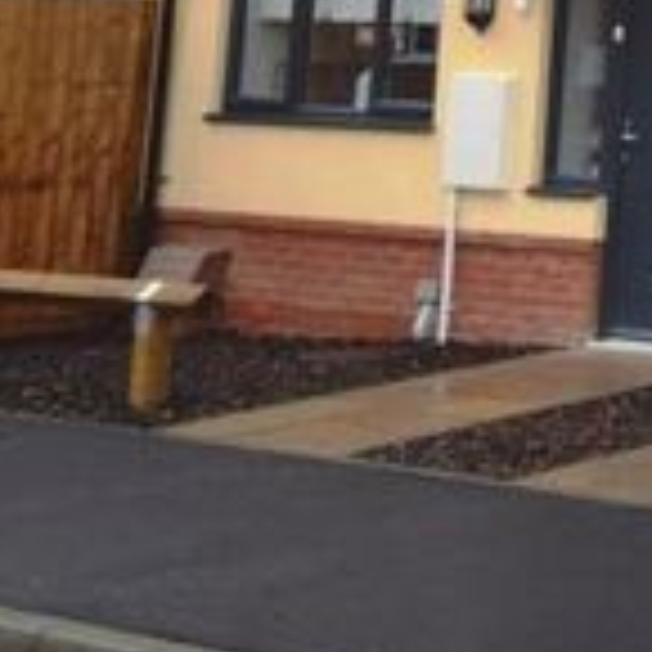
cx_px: 1344
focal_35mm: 92
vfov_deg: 17.6
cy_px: -214
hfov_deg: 15.0
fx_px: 1961
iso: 100
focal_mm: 15
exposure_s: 1/50
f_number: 6.3
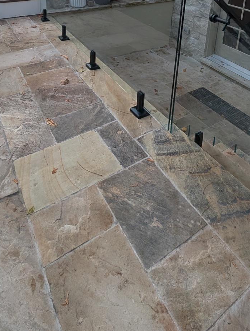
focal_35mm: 26
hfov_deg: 53.2
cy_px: 0
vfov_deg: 53.1
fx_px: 250
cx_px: 118
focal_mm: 2.23
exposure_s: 1/1773
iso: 38
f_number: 1.95
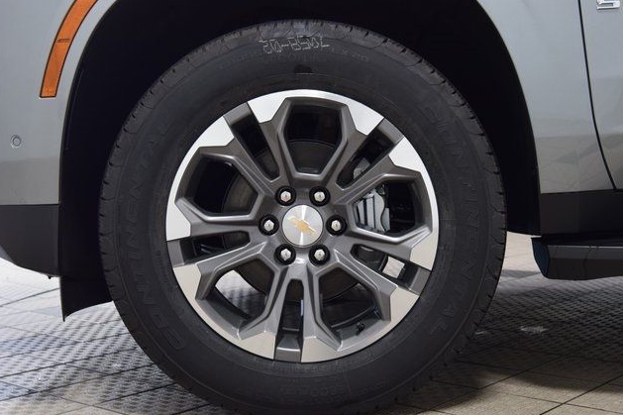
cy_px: 209
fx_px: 951
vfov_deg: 24.6
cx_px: 311
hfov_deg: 36.3
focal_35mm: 55
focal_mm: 36
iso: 720
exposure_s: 1/15
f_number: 6.3
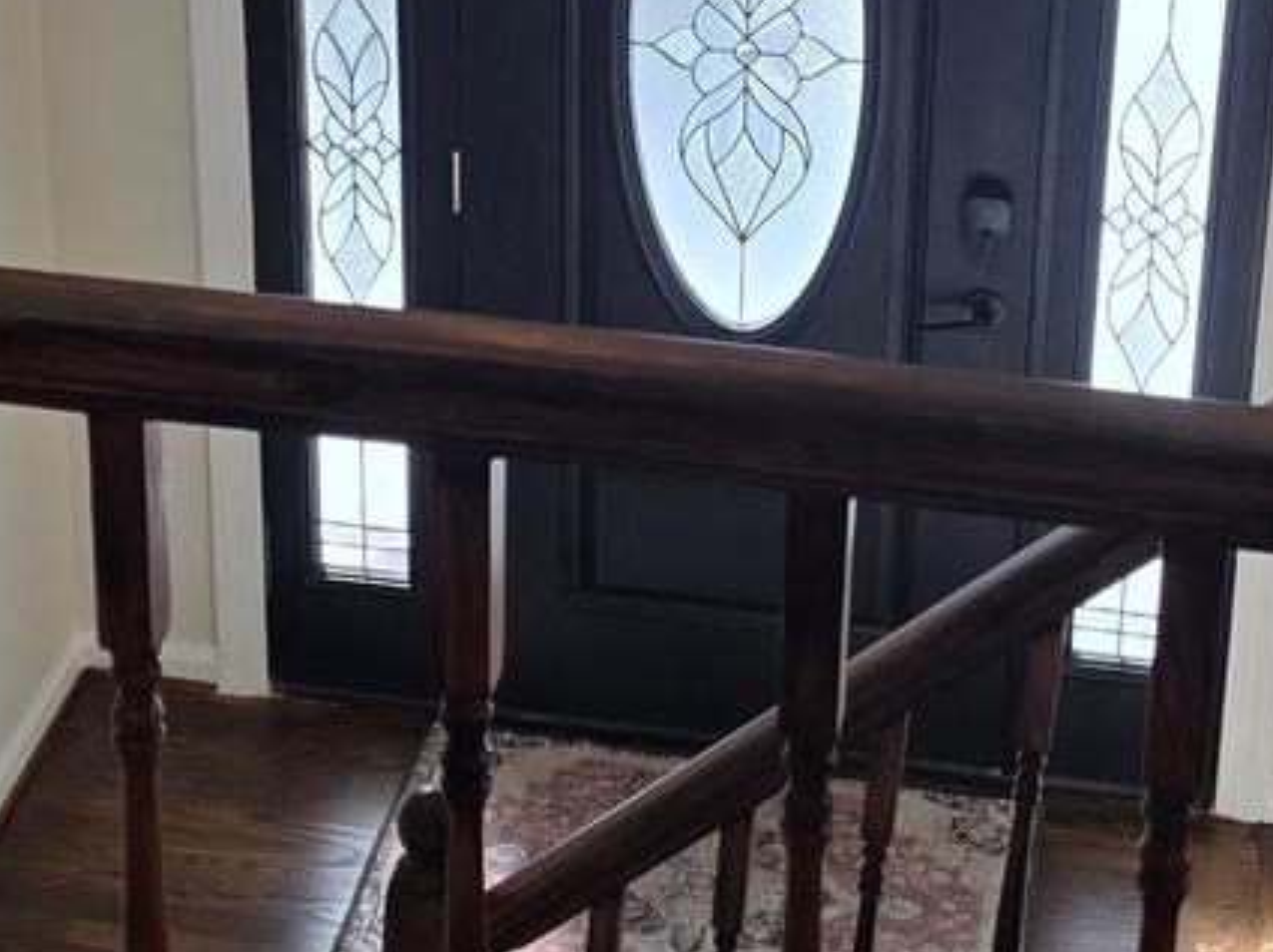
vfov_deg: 18.2
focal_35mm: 78
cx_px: 641
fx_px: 2866
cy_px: -99
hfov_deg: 25.0
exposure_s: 1/1395
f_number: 1.7
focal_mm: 6.3
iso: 80
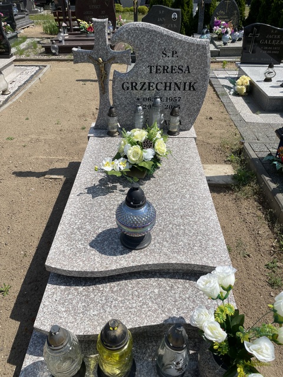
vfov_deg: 67.3
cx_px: 142
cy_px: 188
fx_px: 283
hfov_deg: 53.1
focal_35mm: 26
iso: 32
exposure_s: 1/5291
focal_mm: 4.2
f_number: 1.6
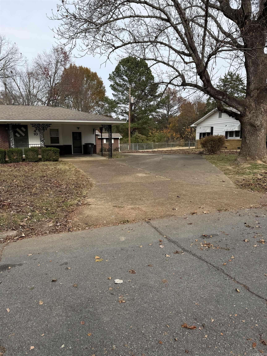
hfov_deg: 56.8
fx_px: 247
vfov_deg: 71.6
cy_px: 178
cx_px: 134
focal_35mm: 24
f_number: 1.78
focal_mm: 6.76
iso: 80
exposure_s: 1/2445
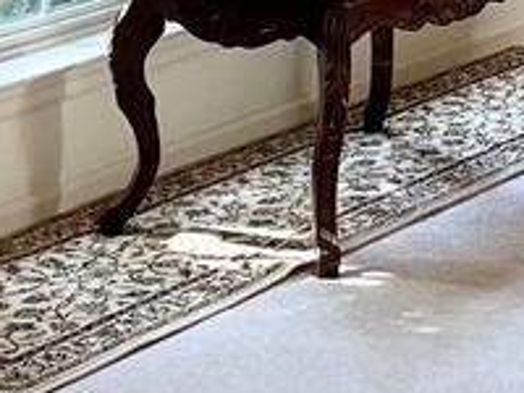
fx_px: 2831
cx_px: 998
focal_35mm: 187
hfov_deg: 9.9
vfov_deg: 7.4
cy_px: -558
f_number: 1.6
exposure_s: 1/60
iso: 80
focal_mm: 5.1
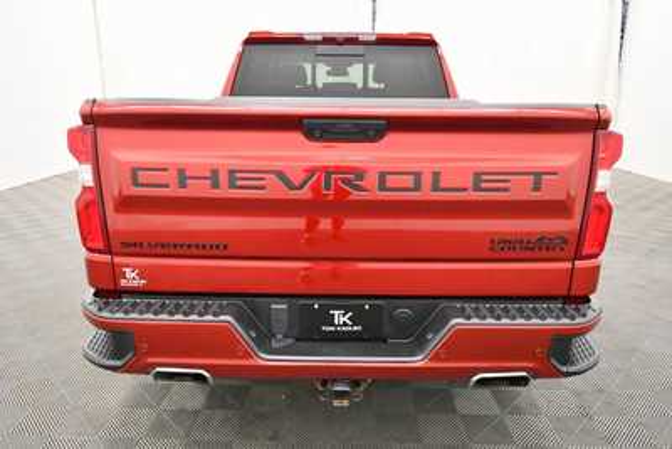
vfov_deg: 51.3
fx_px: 467
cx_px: 336
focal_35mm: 25
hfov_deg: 71.5
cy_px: 224
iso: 2500
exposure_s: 1/125
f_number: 5.3
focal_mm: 17
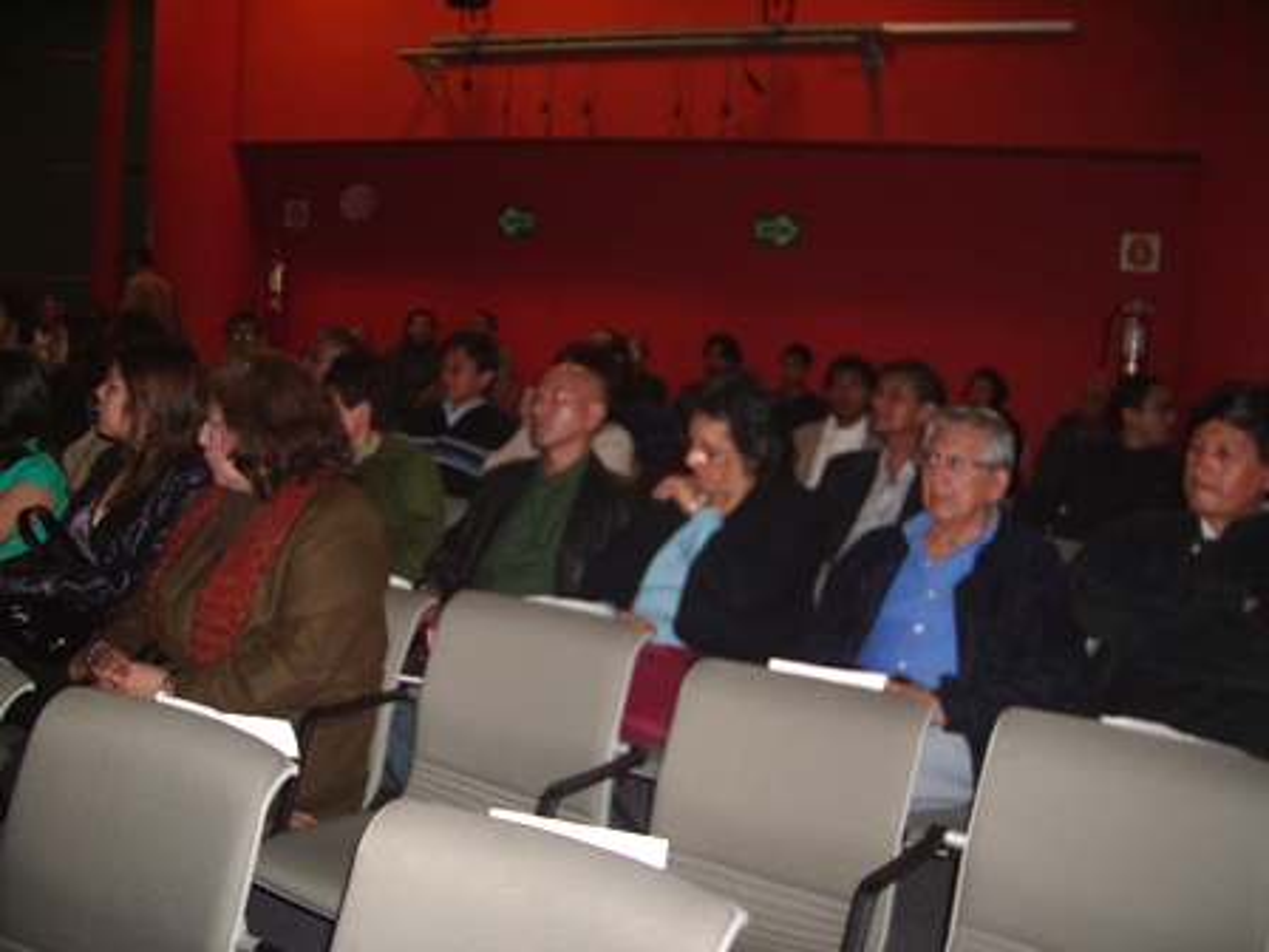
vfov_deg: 40.7
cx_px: 634
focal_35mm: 35
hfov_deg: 52.6
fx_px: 1283
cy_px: 476
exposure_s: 1/60
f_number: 2.6
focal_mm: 5.8
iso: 200
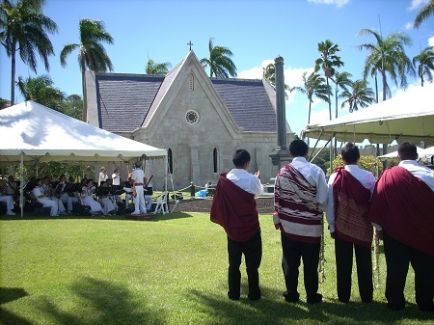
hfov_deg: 50.2
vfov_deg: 38.6
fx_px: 464
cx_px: 217
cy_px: 162
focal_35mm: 37
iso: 64
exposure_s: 1/136
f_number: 5.6
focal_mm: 6.2
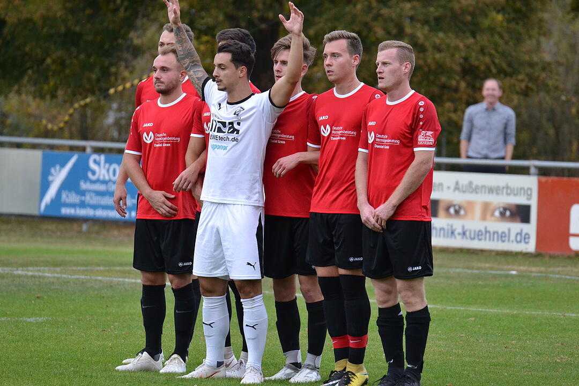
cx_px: 290
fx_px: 6031
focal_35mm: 375
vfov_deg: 3.7
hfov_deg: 5.5
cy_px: 193
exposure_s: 1/500
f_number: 5.6
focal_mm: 250
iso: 1600
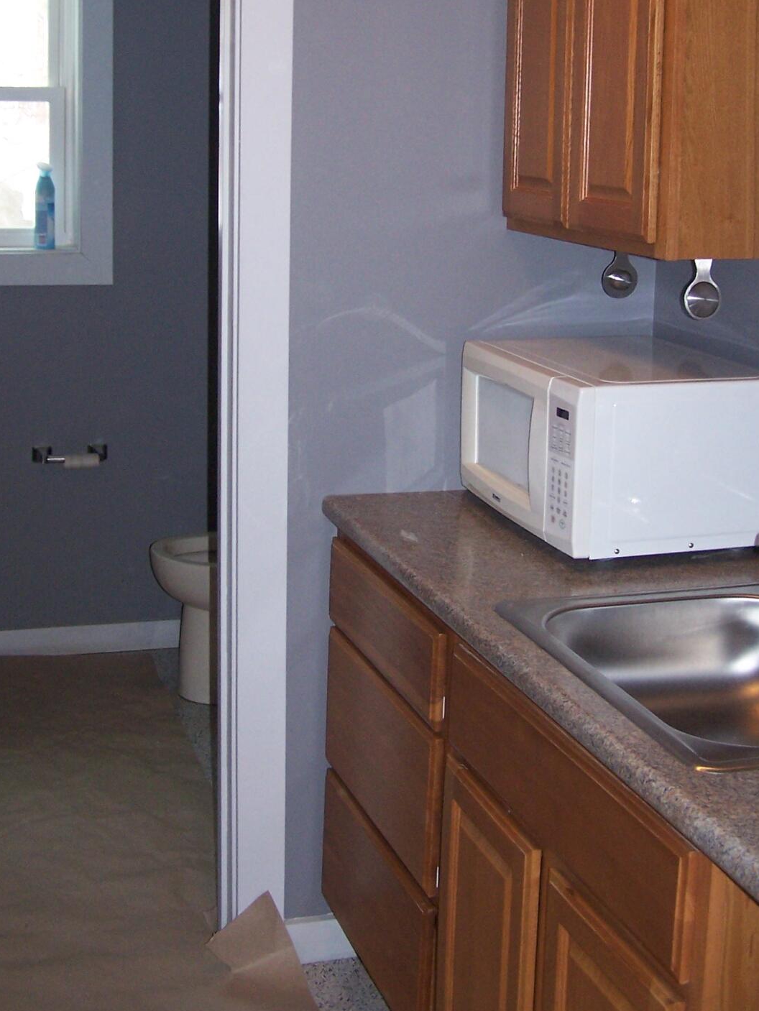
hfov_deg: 27.0
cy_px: 372
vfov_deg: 35.3
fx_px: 1578
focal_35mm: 54
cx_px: 374
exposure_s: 1/60
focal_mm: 6.3
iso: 140
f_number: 2.8
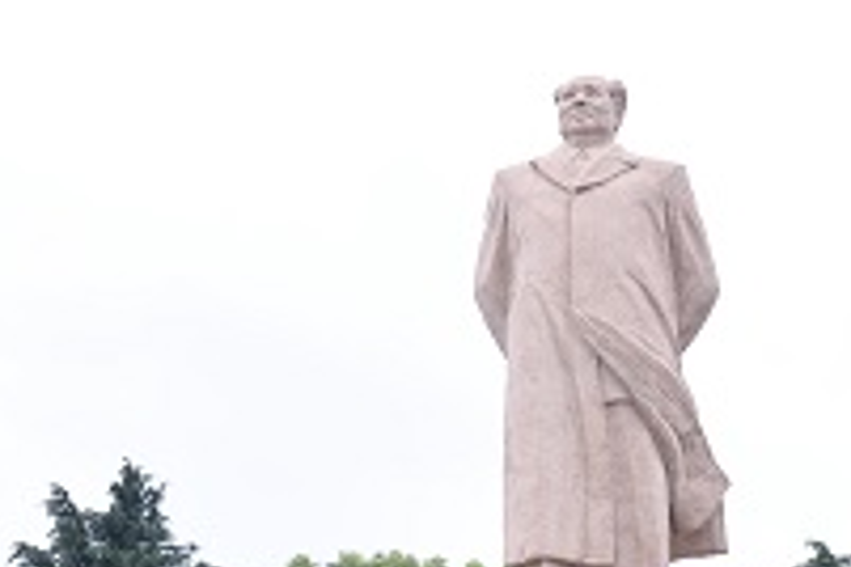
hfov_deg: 23.2
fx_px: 2056
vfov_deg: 15.4
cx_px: 601
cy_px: 573
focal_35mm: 87
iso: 640
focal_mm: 35
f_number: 2.5
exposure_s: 1/4000
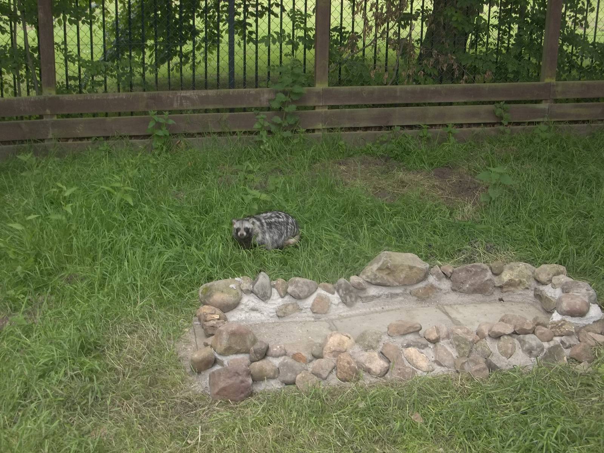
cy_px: 226
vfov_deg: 31.5
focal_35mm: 46
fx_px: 803
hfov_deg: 41.2
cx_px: 302
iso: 92
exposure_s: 1/40
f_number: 3.7
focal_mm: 8.3
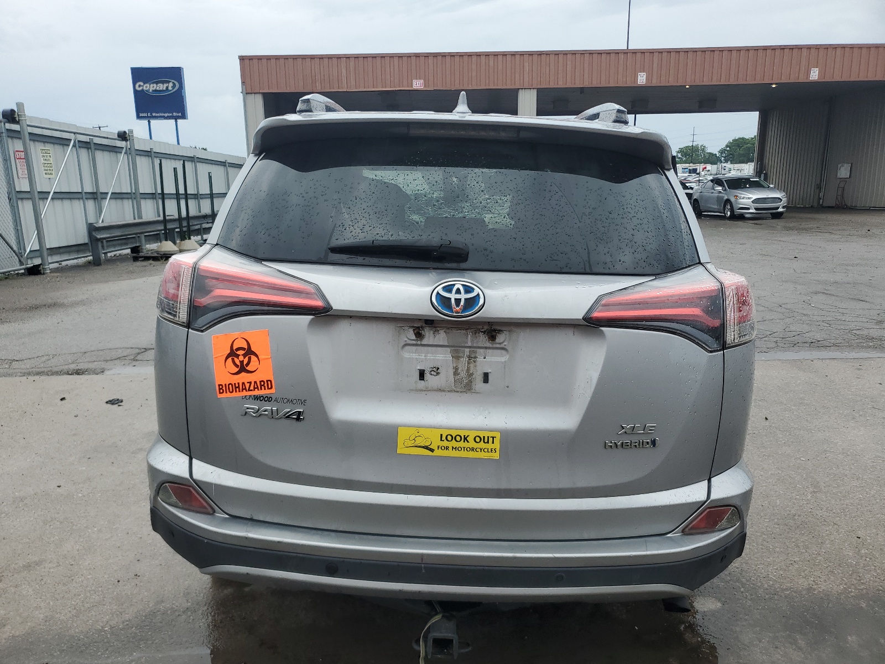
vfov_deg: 53.1
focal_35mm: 26
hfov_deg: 67.3
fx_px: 665
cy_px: 332
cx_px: 442
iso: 50
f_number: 1.5
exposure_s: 1/1111
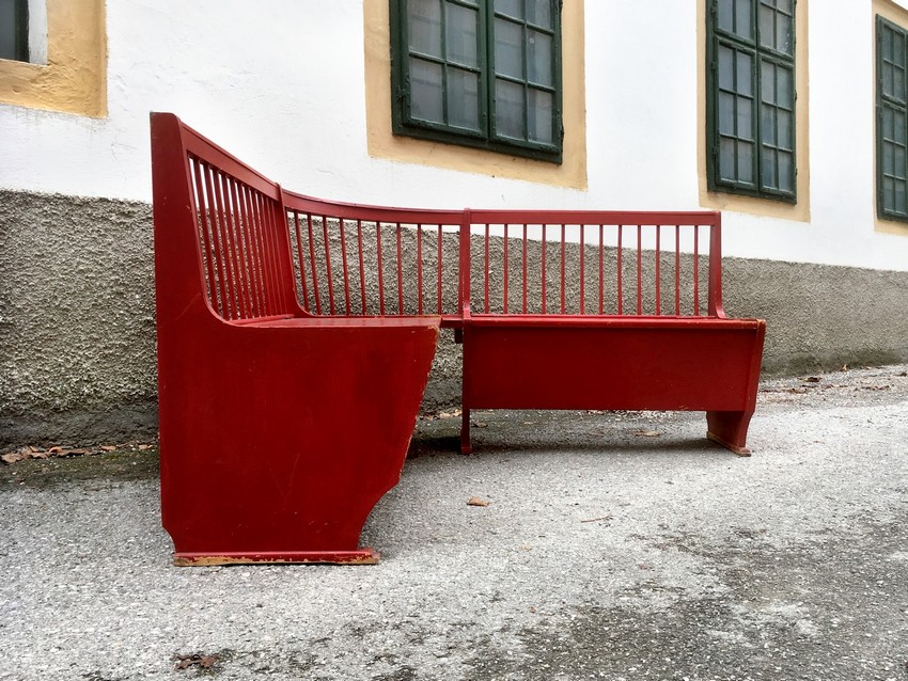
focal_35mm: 29
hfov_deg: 61.6
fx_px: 761
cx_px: 454
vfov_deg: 48.2
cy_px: 340
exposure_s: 1/153
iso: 25
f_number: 2.2
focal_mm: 4.15
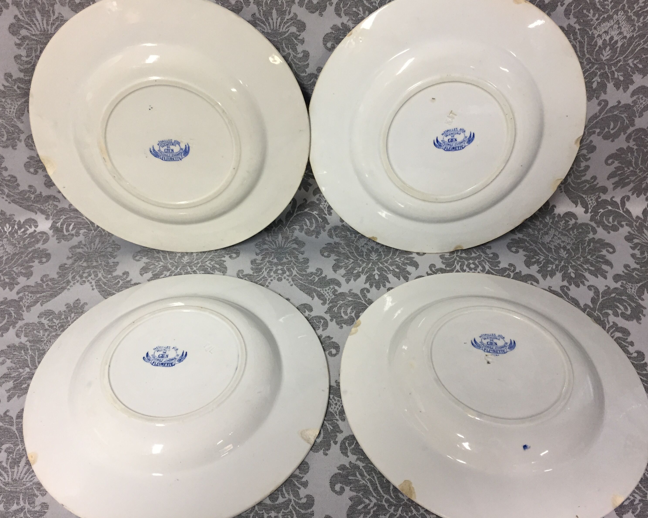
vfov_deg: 47.1
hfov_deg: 57.1
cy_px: 259
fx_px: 595
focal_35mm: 31
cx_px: 307
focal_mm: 4.15
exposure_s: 1/33
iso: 80
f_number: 2.2
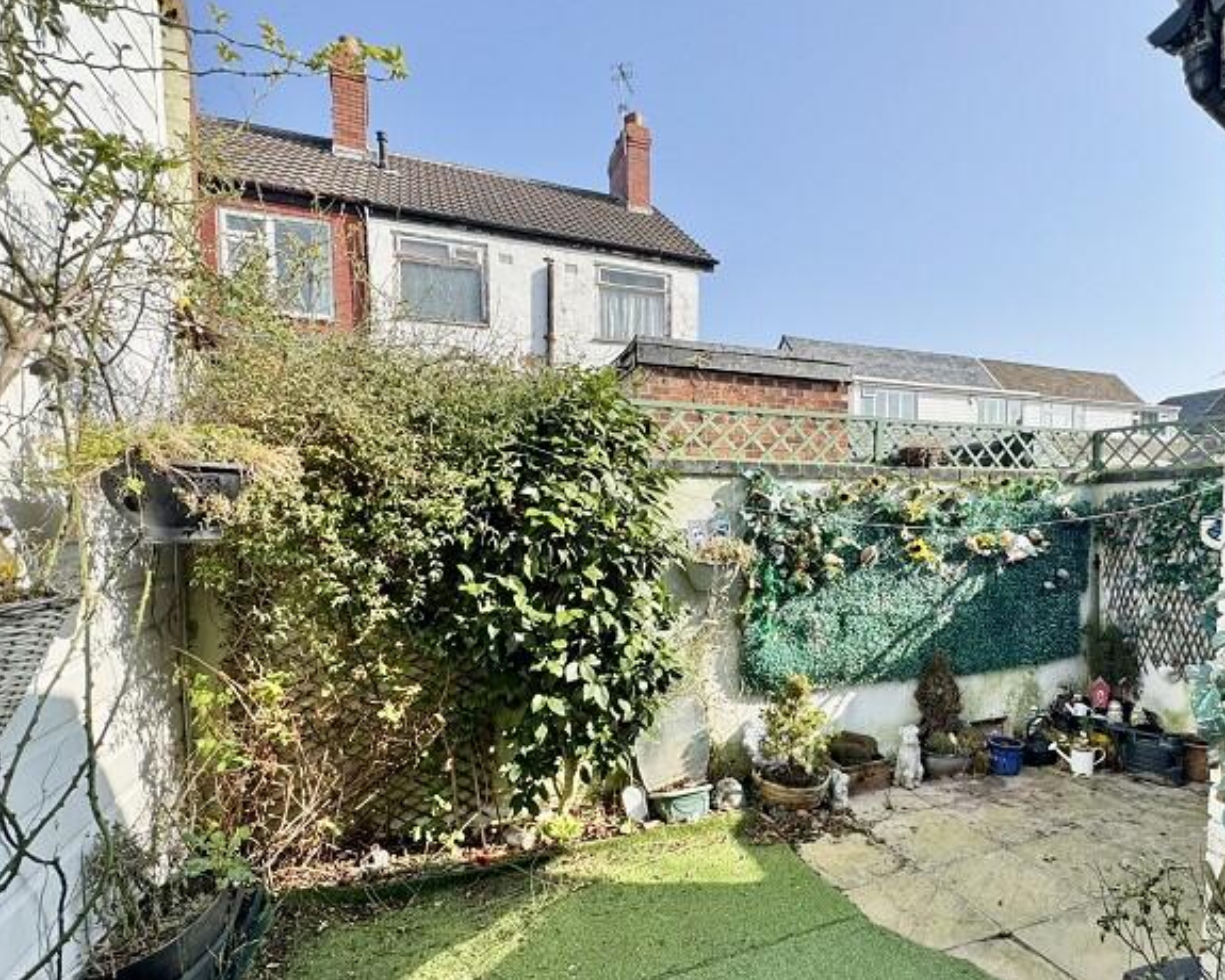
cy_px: 561
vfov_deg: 70.5
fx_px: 689
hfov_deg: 82.4
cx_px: 729
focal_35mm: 19
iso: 50
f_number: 2.2
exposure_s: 1/821
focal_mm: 2.22
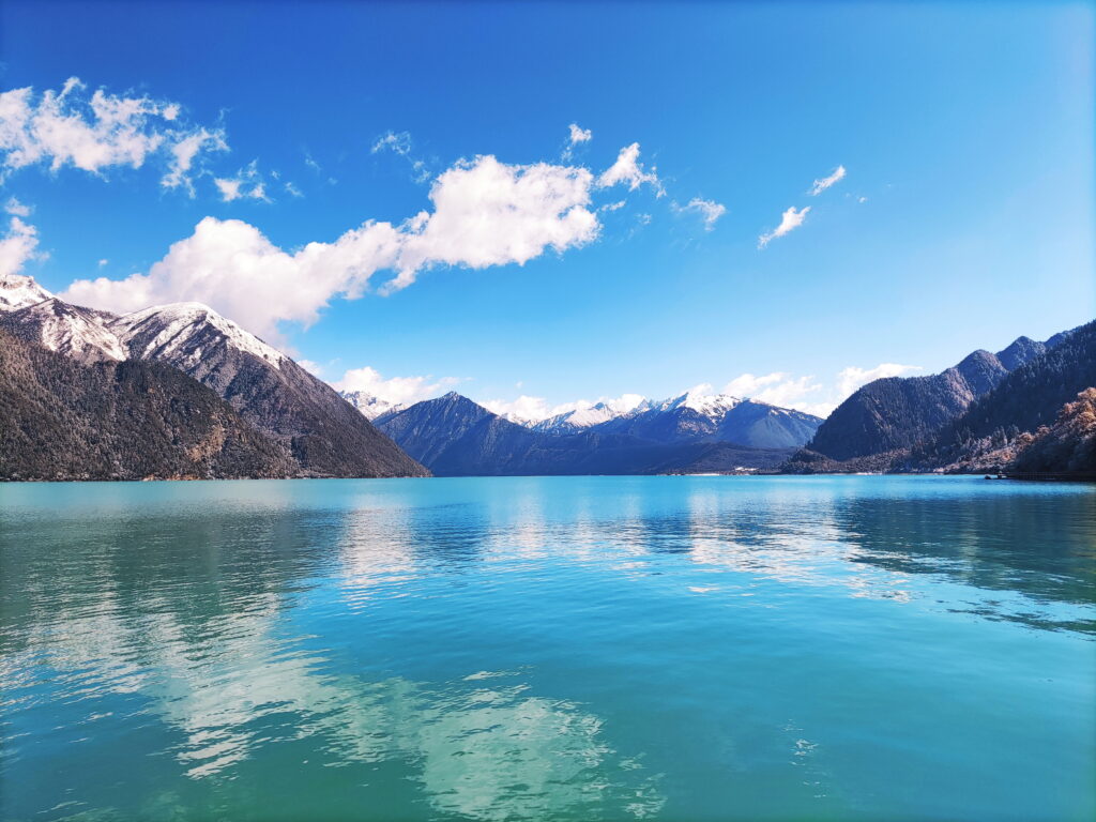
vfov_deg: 54.9
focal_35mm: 25
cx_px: 548
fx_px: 792
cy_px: 411
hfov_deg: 69.4
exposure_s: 1/1469
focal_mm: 4.71
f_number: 1.79
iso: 50
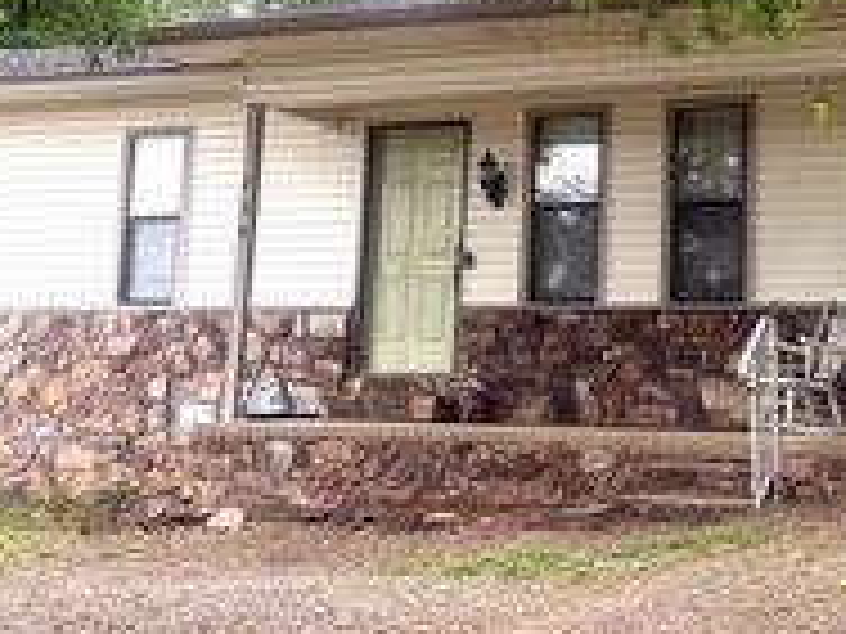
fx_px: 1564
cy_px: 128
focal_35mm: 64
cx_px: 666
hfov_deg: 29.6
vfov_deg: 22.6
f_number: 1.78
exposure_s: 1/476
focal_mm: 6.76
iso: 100
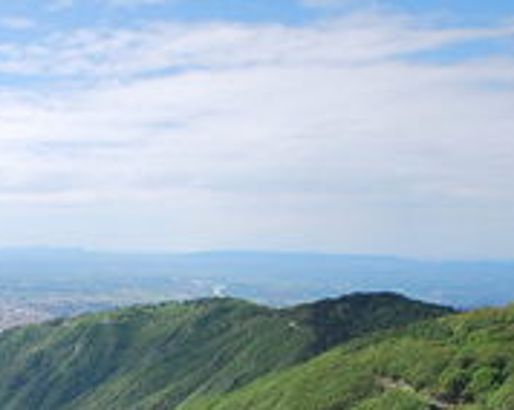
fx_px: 577
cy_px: 442
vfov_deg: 34.3
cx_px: -78
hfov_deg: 38.0
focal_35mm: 38
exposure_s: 1/500
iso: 400
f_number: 11
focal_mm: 8
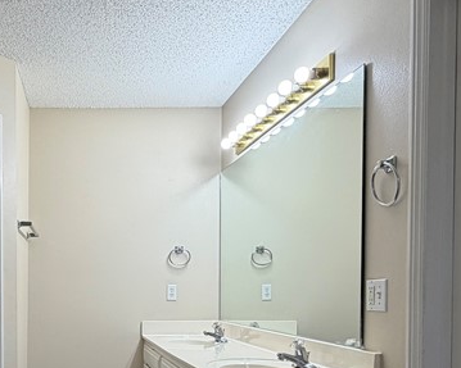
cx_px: 65
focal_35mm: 39
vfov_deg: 36.7
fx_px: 532
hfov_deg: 43.6
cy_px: 301
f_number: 2.2
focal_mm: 2.22
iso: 100
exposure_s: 1/120
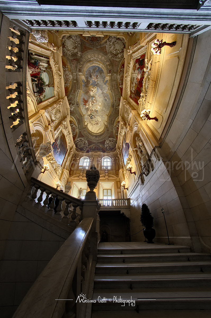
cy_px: 159
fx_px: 106
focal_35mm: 12
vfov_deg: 112.7
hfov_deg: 89.9
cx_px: 106
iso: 360
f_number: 6.3
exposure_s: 1/15
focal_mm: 8
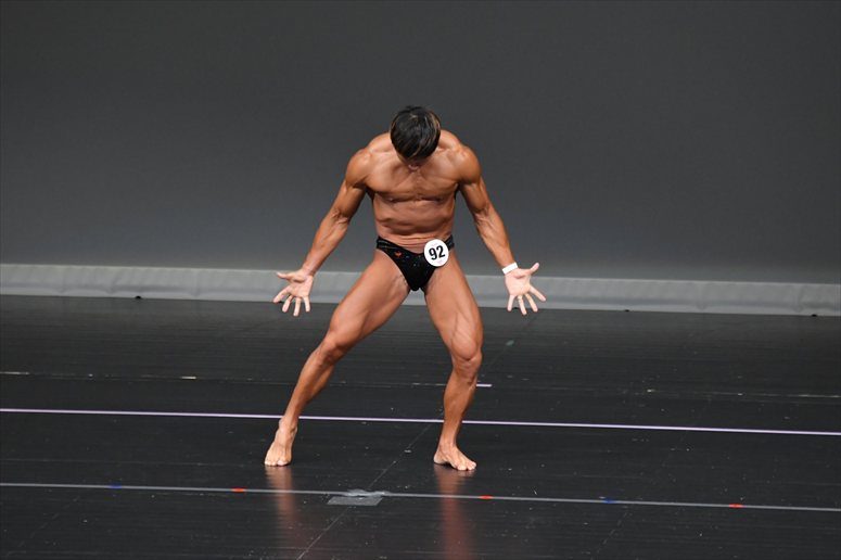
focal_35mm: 345
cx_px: 420
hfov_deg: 6.0
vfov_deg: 4.0
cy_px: 280
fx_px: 8056
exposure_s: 1/400
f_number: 5.6
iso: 4000
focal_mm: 230
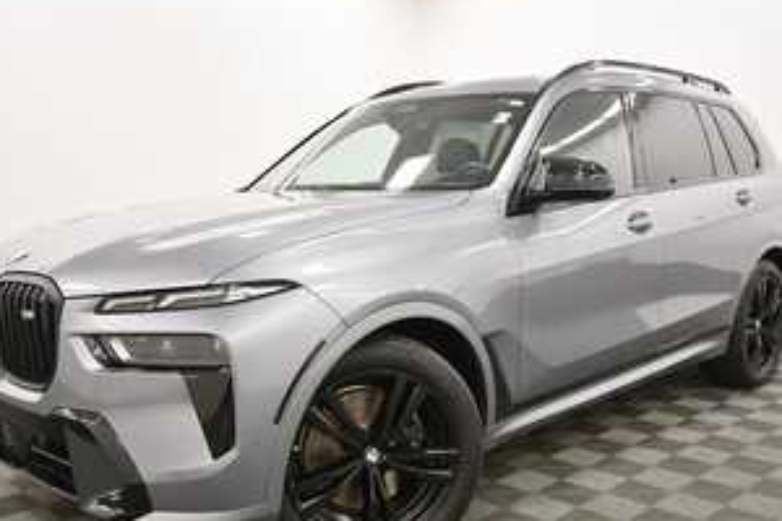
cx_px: 386
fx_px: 782
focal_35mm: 36
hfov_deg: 53.1
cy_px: 314
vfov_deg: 36.7
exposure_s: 1/125
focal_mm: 18
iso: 1250
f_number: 5.6
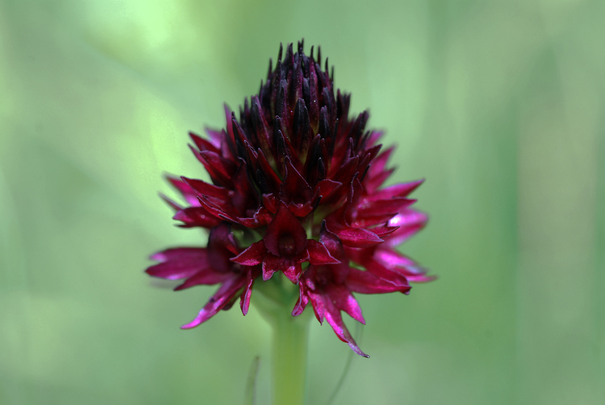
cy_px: 202
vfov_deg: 6.1
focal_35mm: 225
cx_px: 302
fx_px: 3785
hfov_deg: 9.1
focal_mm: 150
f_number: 4.5
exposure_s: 1/125
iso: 250
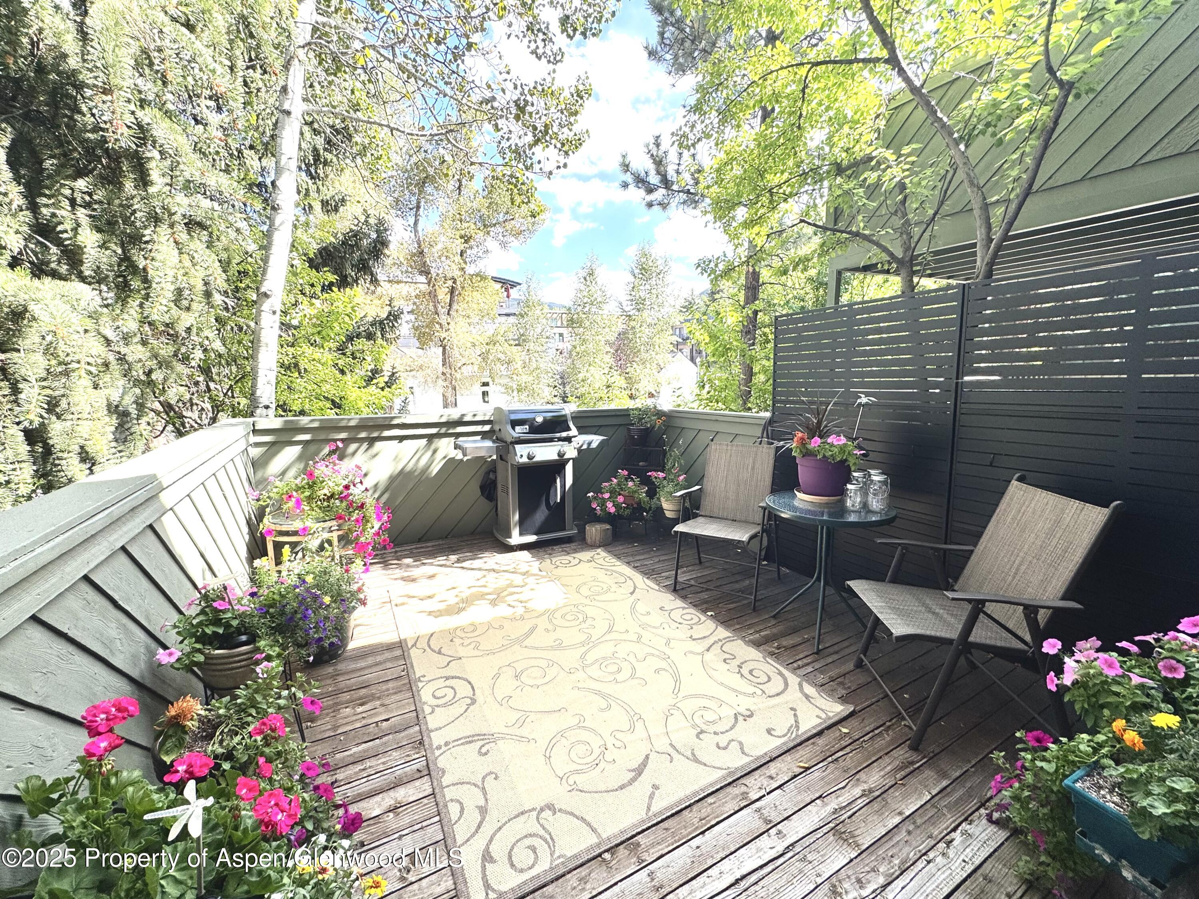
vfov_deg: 85.7
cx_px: 600
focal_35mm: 14
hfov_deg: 102.1
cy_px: 450
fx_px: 485
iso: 40
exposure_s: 1/318
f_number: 2.2
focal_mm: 2.22
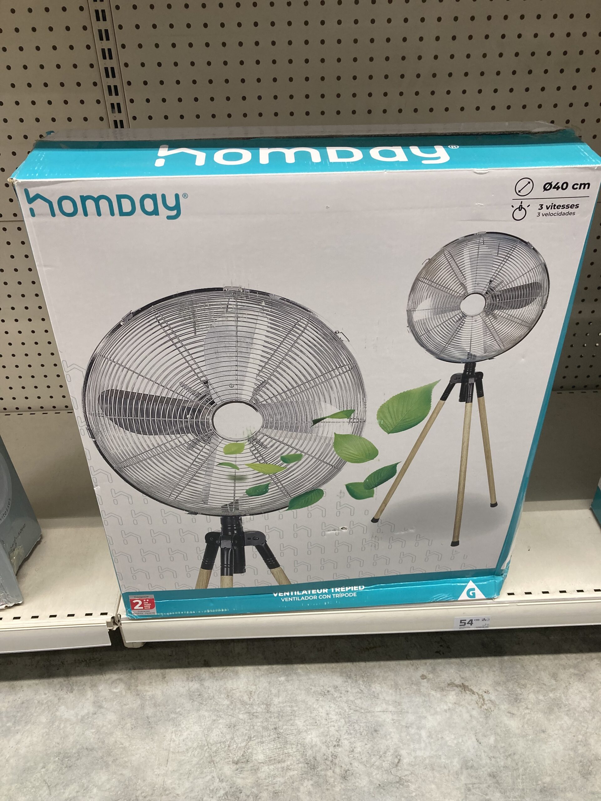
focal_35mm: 28
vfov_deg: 63.4
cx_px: 300
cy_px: 400
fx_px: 648
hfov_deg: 49.7
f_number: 1.8
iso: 64
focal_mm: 3.99
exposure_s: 1/50
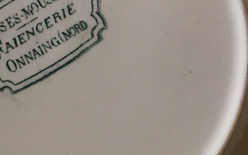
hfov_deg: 22.0
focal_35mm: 93
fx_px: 629
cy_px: 75
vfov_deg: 14.1
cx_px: 48
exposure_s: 1/33
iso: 125
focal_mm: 4.15
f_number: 2.2
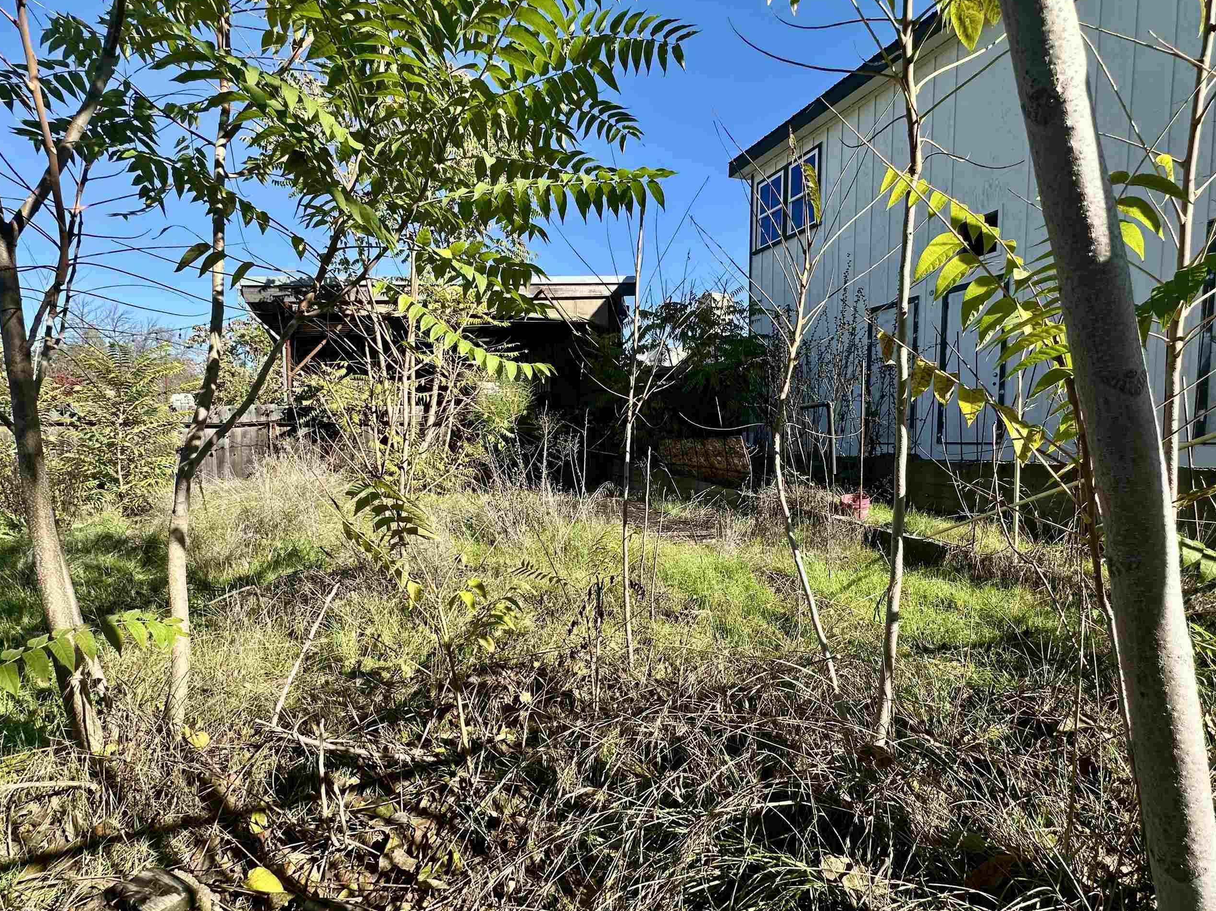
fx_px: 597
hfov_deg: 91.0
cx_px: 634
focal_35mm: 17
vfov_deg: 74.6
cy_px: 486
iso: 40
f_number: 2.2
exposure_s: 1/796
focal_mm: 2.22
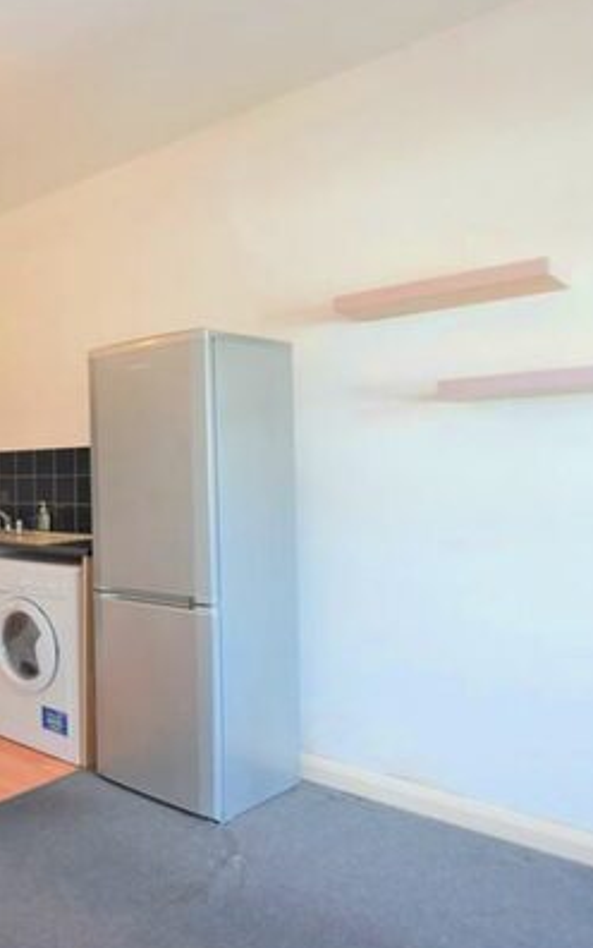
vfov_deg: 68.4
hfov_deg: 37.3
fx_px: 697
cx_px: -84
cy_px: 470
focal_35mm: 27
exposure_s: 1/60
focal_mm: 10
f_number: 4
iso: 720
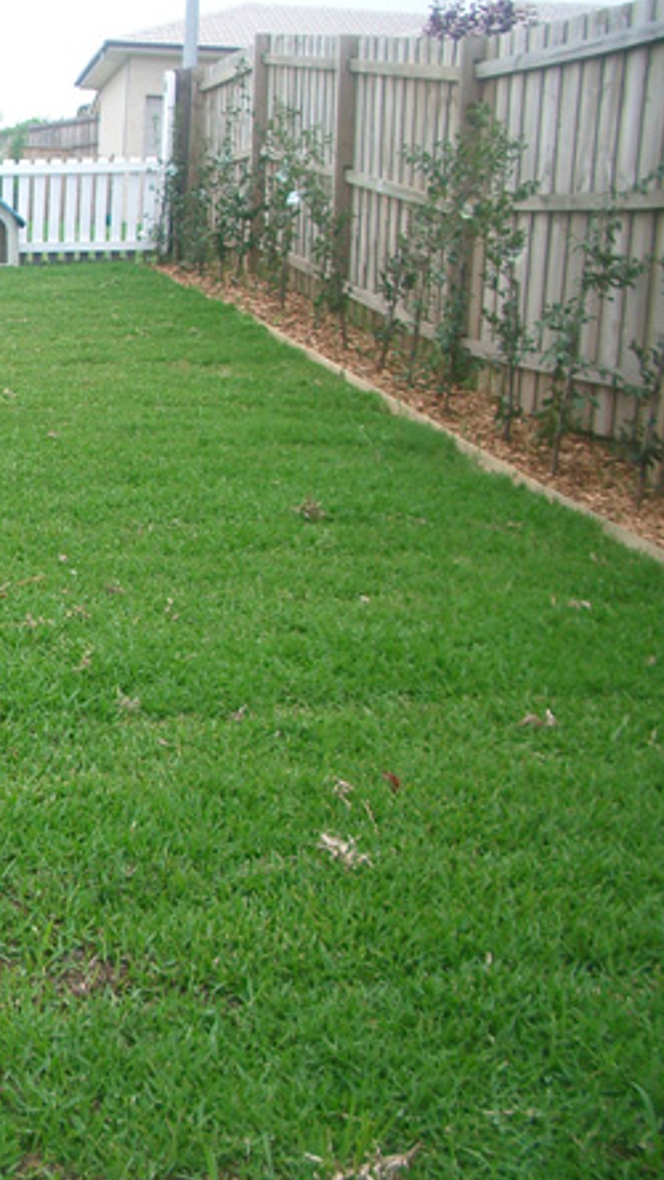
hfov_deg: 20.2
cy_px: 598
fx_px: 1720
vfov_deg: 37.8
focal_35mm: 55
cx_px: -167
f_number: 2.6
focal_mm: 5.8
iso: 100
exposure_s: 1/100
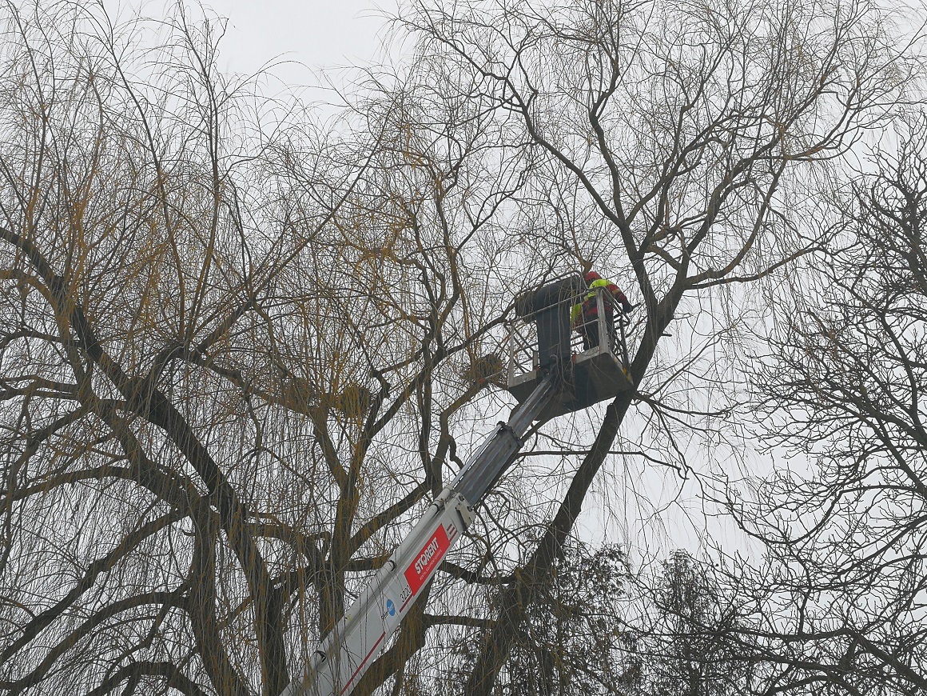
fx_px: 1312
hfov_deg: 38.9
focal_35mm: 49
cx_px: 464
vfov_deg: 29.7
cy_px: 348
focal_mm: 3.95
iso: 50
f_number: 2.2
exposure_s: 1/455
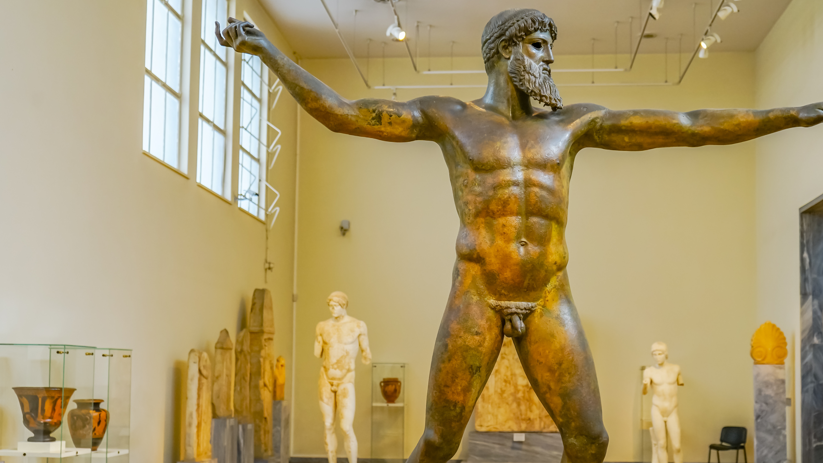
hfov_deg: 44.5
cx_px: 452
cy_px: 314
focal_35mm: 46
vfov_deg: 25.8
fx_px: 1004
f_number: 4.5
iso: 800
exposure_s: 1/80
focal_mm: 38
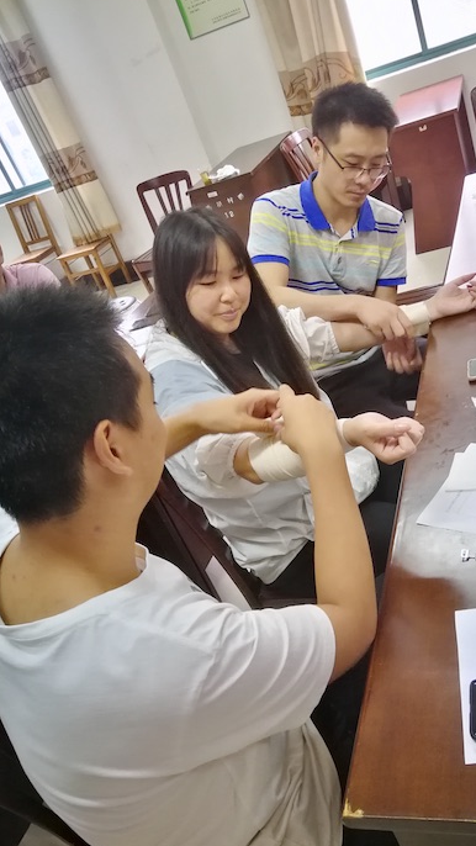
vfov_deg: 64.3
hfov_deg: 38.5
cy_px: 428
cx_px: 314
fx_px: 673
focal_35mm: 30
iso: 640
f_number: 2.2
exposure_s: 1/33.3
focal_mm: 3.95
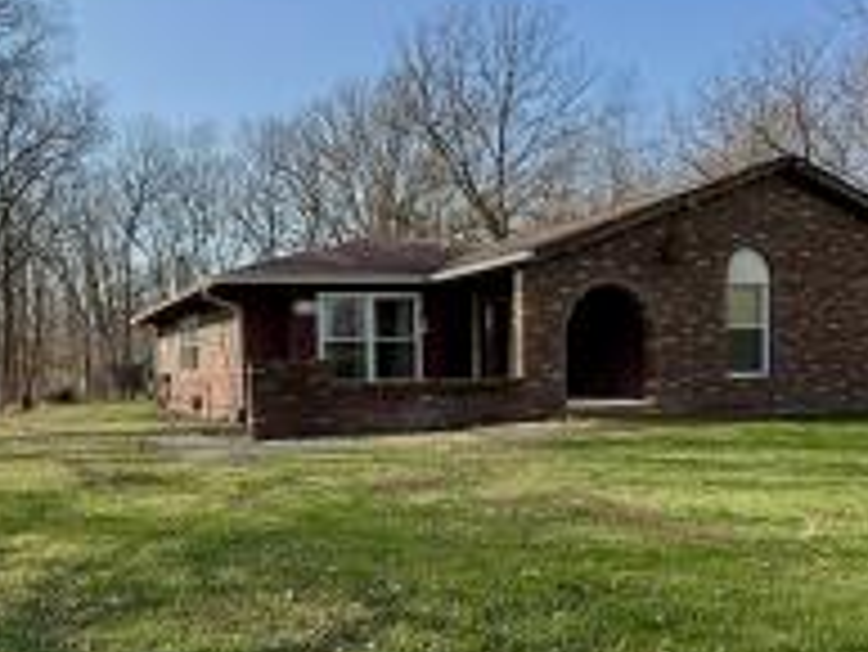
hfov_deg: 59.7
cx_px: 265
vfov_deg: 48.0
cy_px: 391
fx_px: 728
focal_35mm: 29
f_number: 2.2
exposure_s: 1/820
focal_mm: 2.22
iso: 50
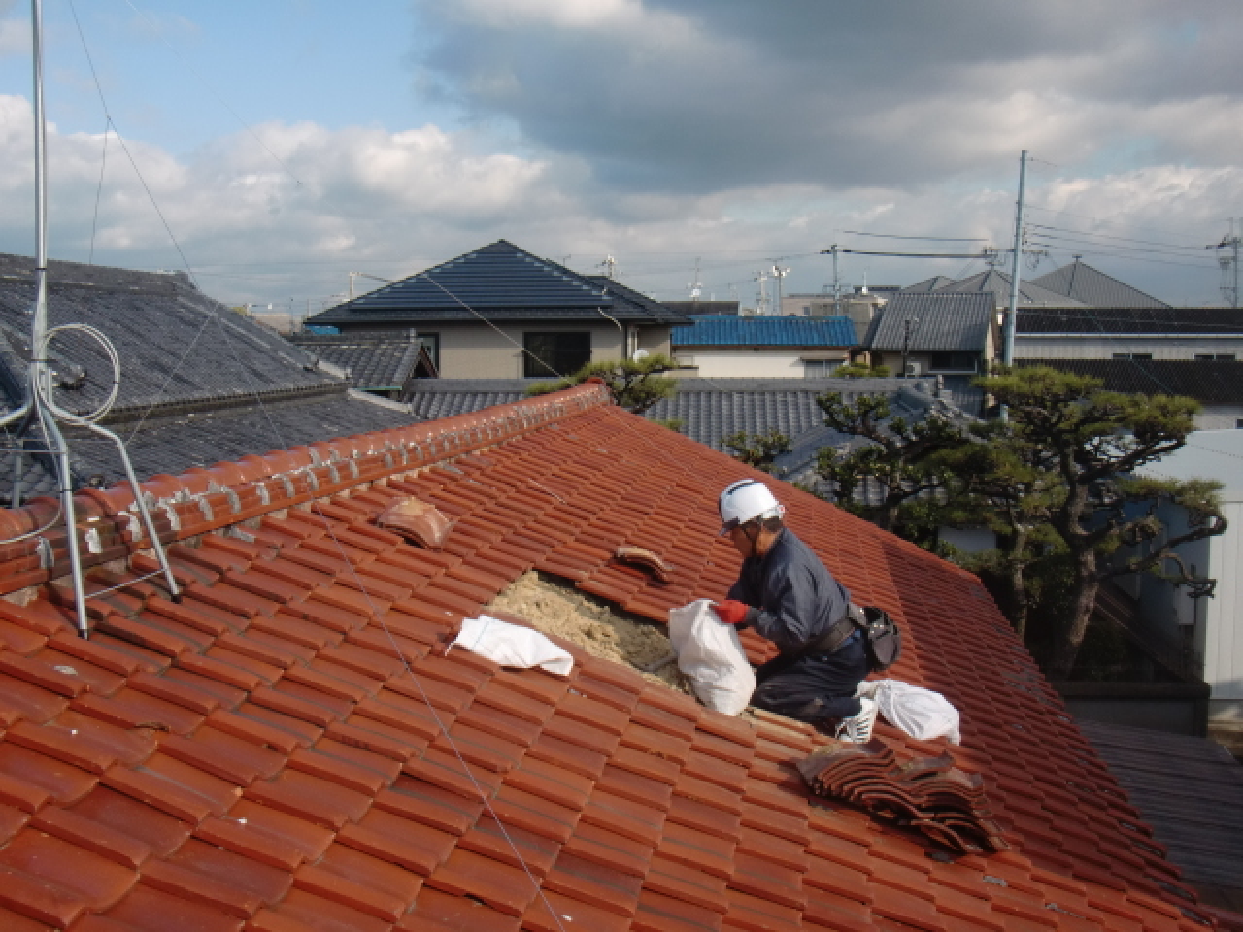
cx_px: 622
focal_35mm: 38
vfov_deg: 37.7
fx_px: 1365
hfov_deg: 49.0
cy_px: 466
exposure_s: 1/400
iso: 64
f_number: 3.9
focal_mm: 6.66
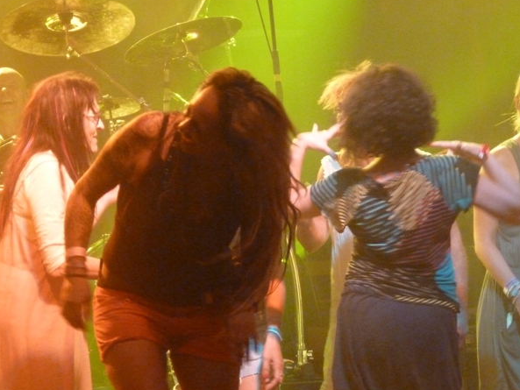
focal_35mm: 154
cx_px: 259
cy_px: 190
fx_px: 2314
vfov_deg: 9.6
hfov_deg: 12.8
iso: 800
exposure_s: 1/60
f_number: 4.4
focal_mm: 19.5
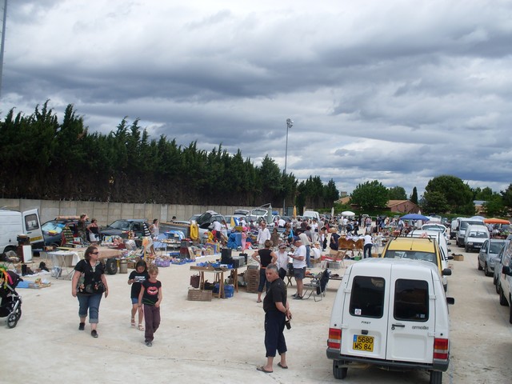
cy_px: 192
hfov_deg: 49.0
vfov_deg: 37.7
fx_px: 562
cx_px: 256
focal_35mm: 38
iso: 80
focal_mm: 6.3
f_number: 8.4
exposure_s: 1/350
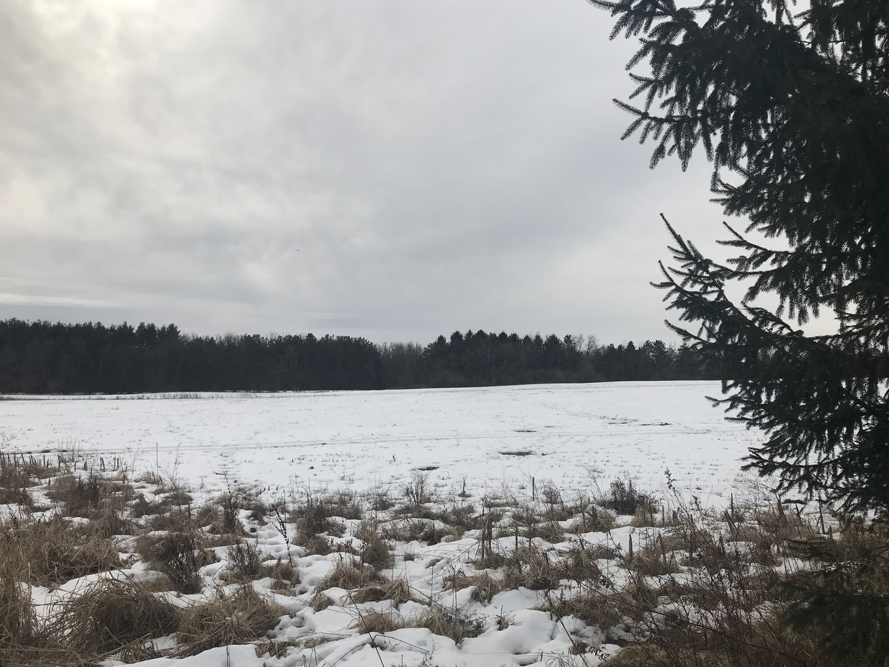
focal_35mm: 28
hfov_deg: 63.4
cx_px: 444
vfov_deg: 49.7
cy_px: 334
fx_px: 719
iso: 20
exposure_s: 1/5988
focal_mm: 3.99
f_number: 1.8
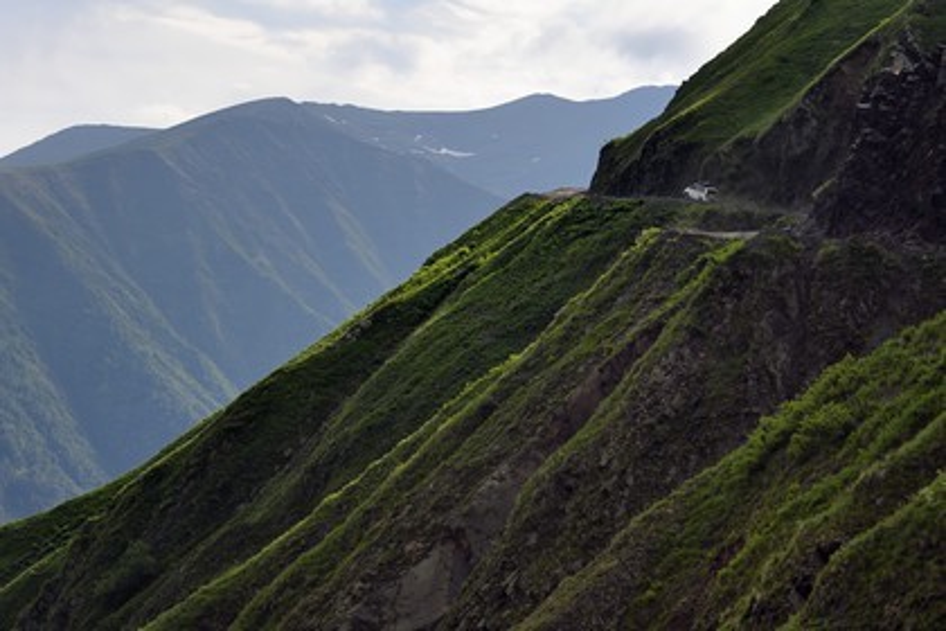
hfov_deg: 19.5
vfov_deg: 13.0
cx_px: 473
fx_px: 2759
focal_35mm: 105
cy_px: 316
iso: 800
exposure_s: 1/1000
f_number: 10
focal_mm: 105
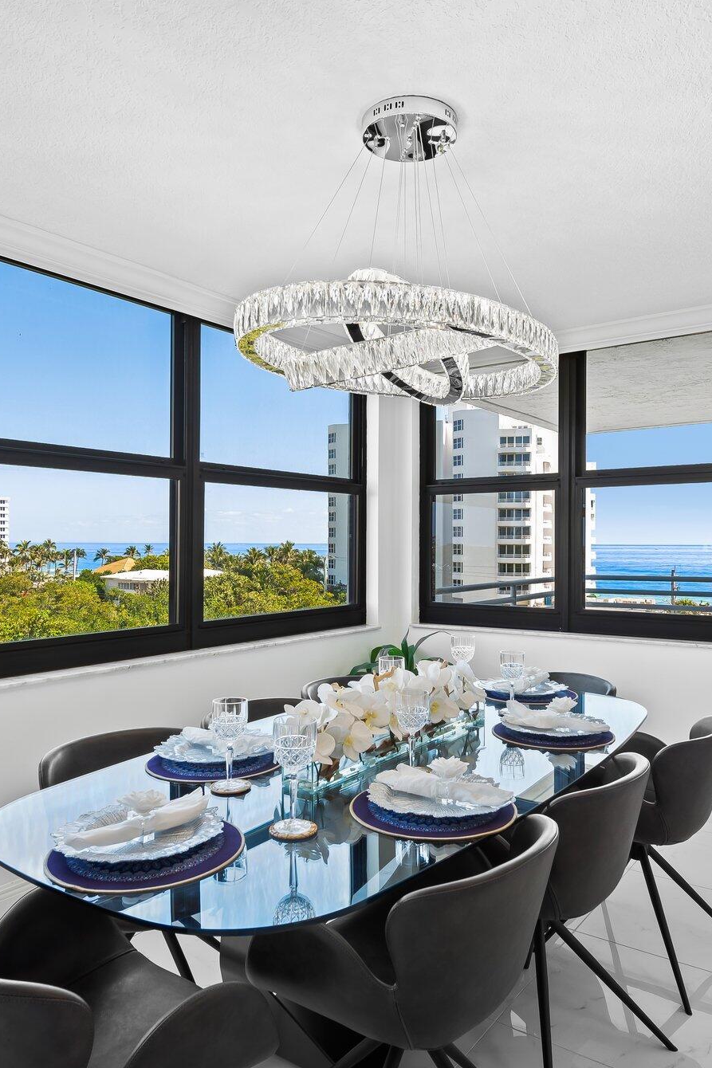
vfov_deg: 69.4
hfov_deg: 49.5
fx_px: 771
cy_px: 535
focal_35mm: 26
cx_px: 386
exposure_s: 1/1.67
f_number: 9
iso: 100
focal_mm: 17
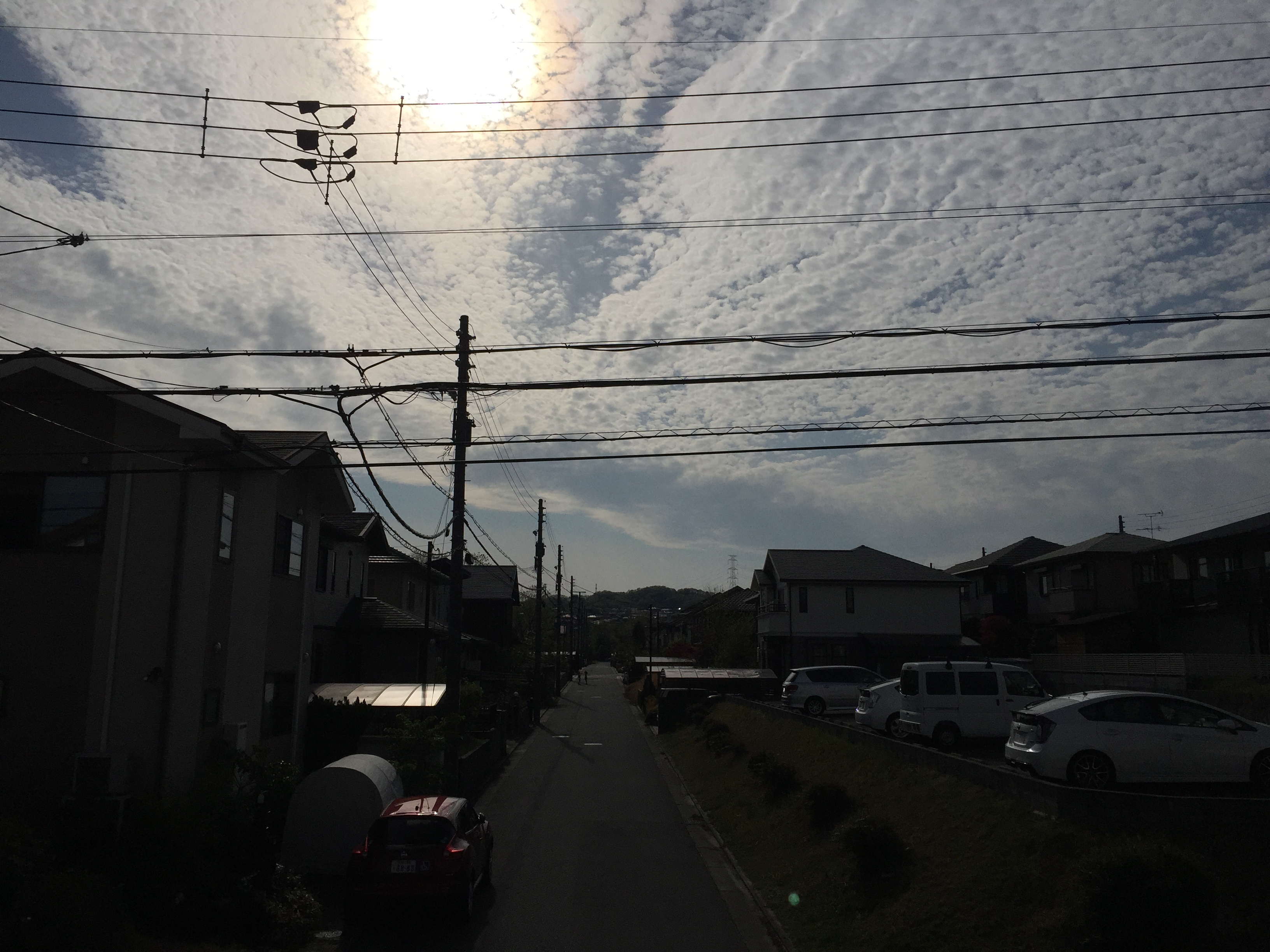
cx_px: 635
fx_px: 1064
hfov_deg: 61.7
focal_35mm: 29
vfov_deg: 48.2
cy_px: 476
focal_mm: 4.15
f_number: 2.2
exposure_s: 1/40000
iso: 32
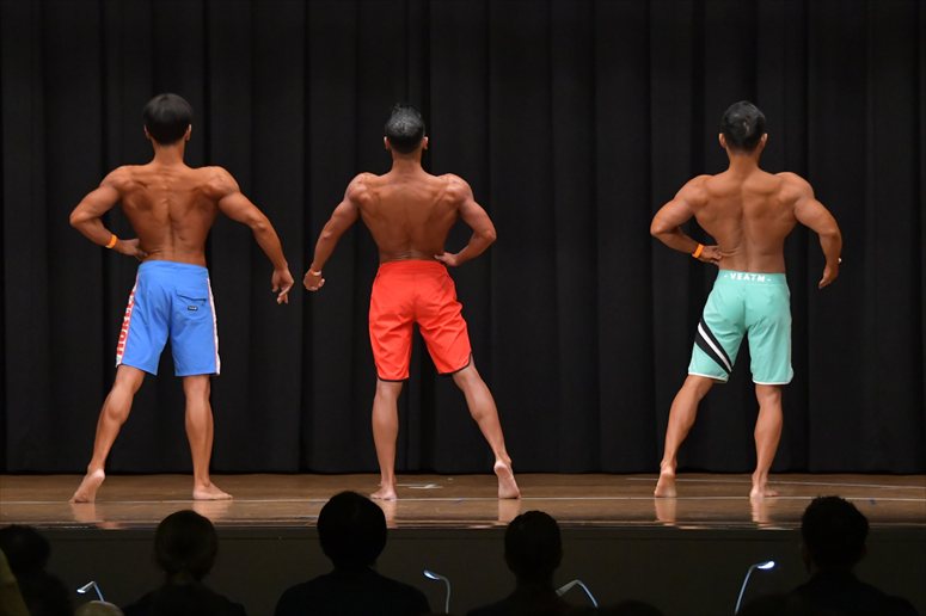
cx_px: 463
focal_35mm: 168
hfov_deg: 12.2
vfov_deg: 8.2
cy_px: 308
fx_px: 4319
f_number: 5.6
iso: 6400
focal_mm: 112
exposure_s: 1/400
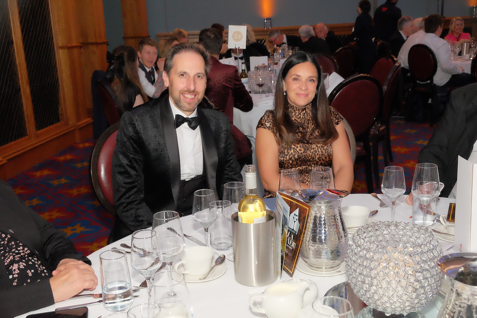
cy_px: 159
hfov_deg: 50.7
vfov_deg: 35.1
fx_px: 503
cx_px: 238
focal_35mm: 38
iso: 6400
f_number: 4.5
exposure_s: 1/125
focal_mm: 25.4
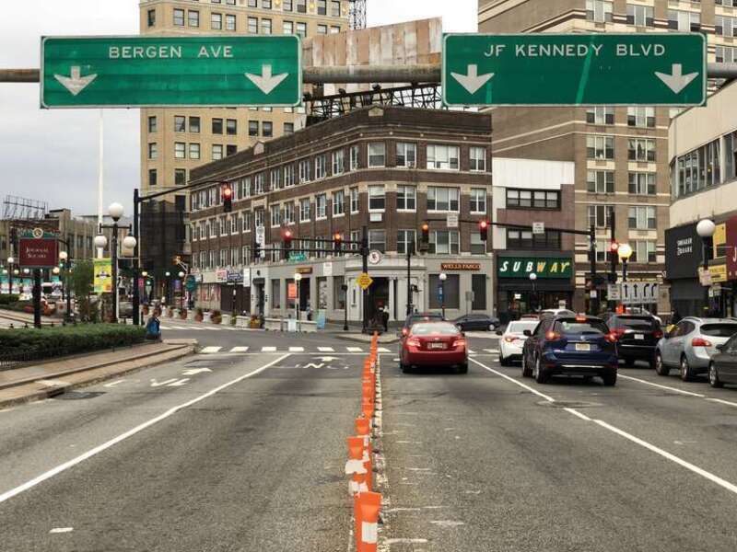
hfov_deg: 36.8
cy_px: 276
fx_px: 1107
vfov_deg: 28.0
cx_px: 368
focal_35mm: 52
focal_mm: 6
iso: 25
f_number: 2.4
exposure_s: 1/120
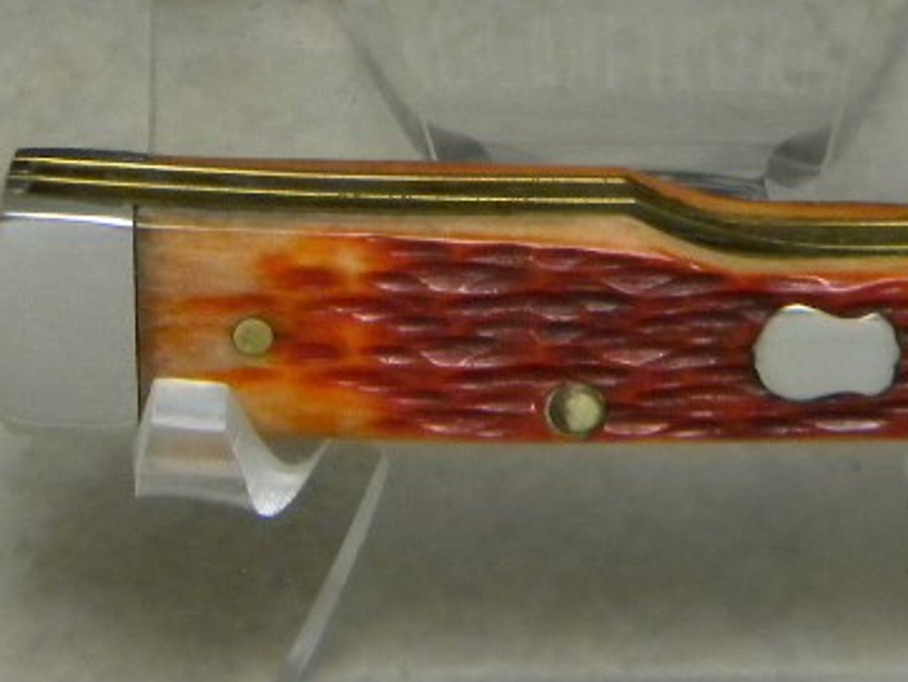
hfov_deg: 10.7
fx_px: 4856
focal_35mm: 185
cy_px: -135
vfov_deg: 8.0
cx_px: 630
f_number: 4.3
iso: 400
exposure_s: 1/34.8
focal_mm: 12.2
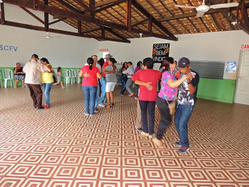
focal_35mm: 24
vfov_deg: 56.8
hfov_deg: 71.6
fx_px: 173
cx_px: 124
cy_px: 94
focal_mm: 4.3
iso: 360
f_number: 3
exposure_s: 1/40
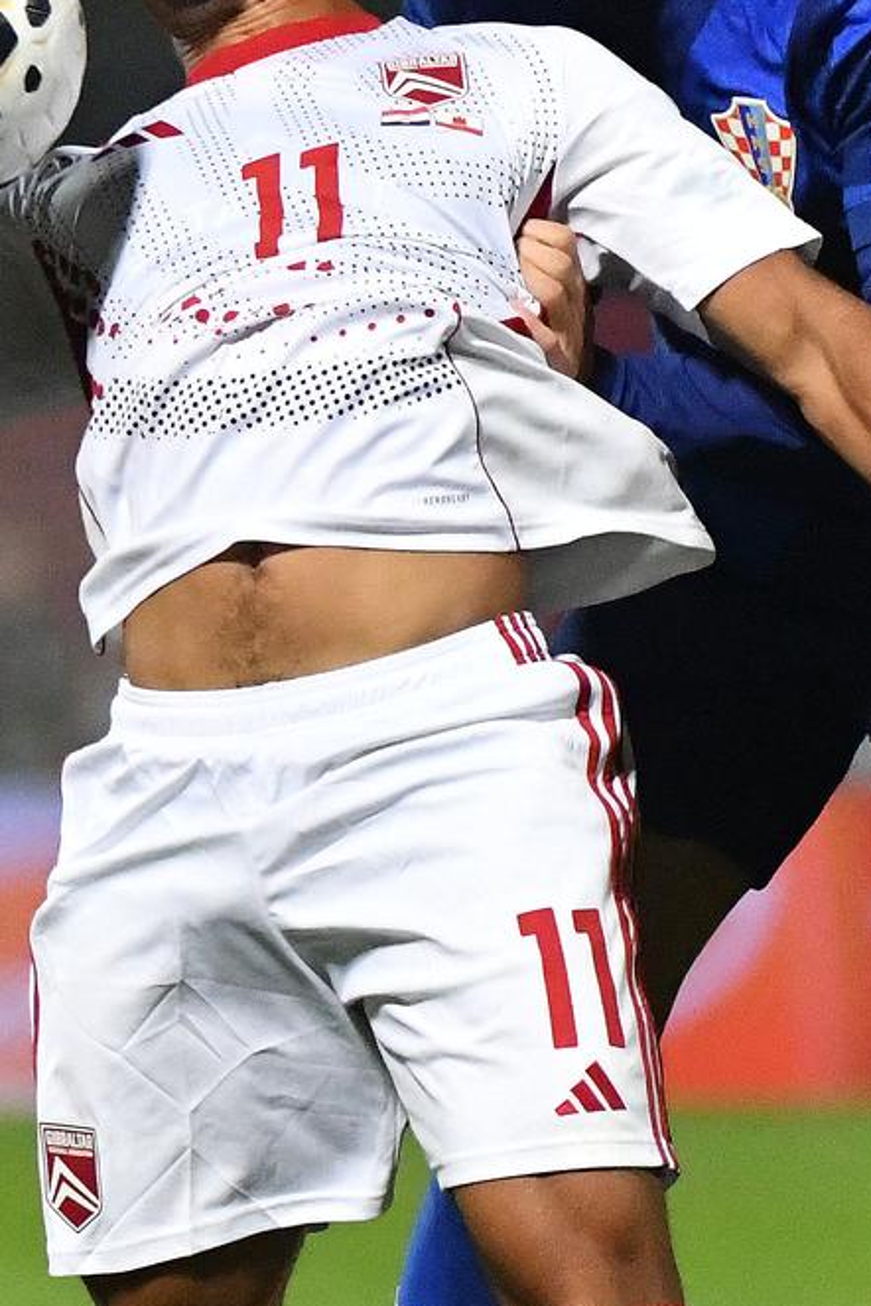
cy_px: 816
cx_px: 342
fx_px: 17528
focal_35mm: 483
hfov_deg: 2.8
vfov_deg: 4.3
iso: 6400
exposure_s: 1/1600
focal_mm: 200
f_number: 4
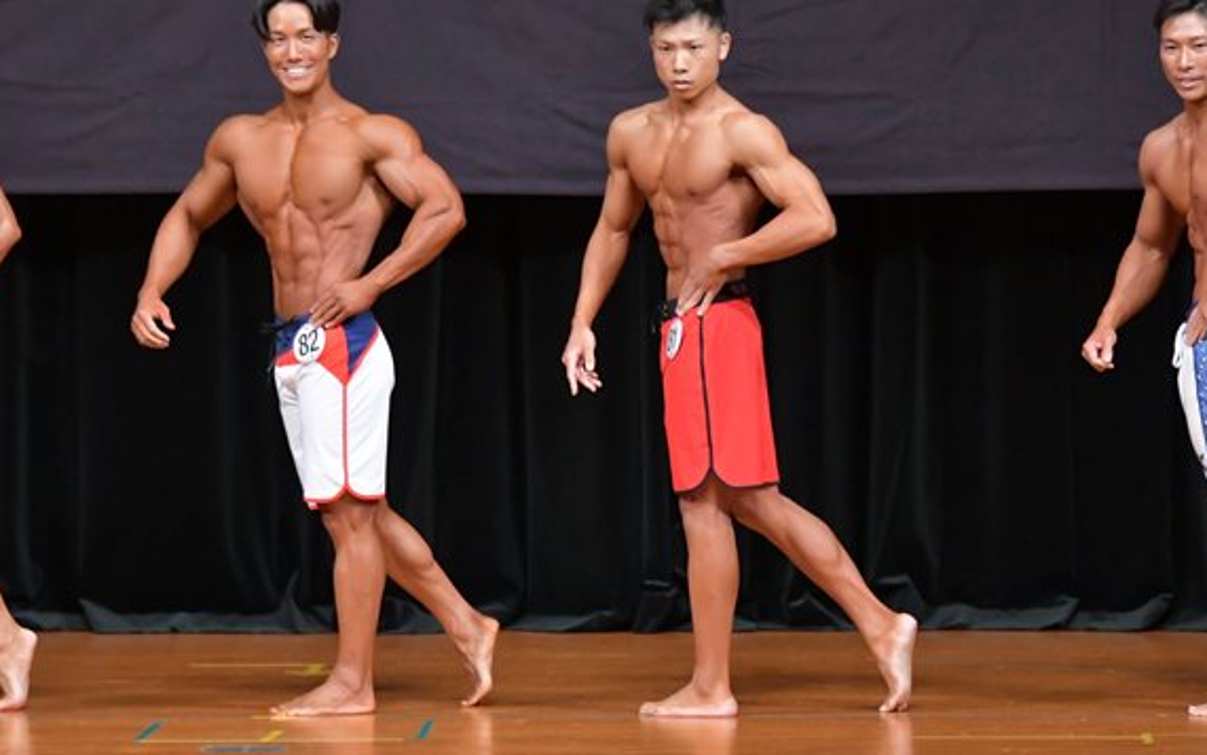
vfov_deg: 4.2
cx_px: 766
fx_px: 10231
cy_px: 370
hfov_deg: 6.7
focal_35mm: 311
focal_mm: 150
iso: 5000
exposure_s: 1/400
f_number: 5.6
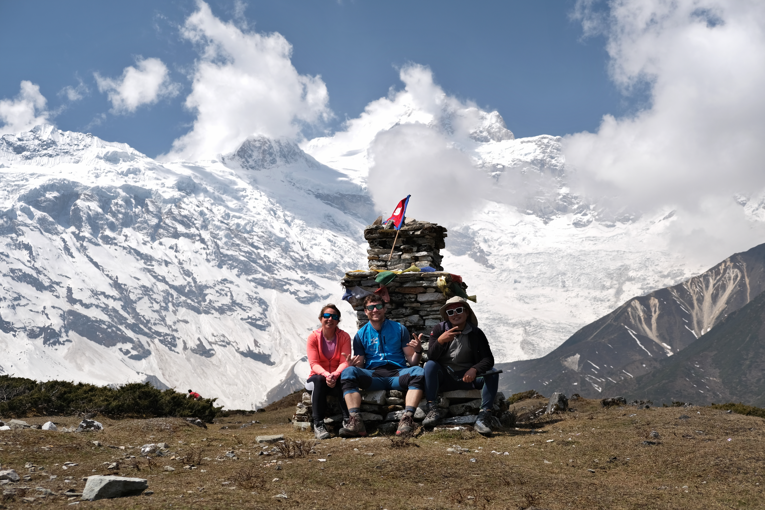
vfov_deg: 33.4
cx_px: 382
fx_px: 850
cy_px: 255
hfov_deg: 48.5
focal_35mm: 40
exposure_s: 1/600
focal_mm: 26.5
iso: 80
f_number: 3.6
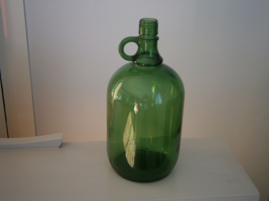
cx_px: 134
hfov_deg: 40.4
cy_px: 100
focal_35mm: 47
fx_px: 365
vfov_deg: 30.9
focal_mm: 8.3
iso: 100
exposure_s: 1/40
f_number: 3.4
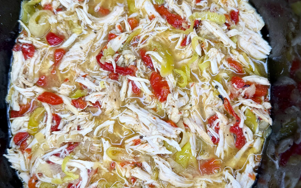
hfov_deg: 52.7
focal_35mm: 37
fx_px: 304
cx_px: 160
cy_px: 101
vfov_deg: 34.4
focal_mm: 6.76
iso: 80
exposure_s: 1/643
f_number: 1.78
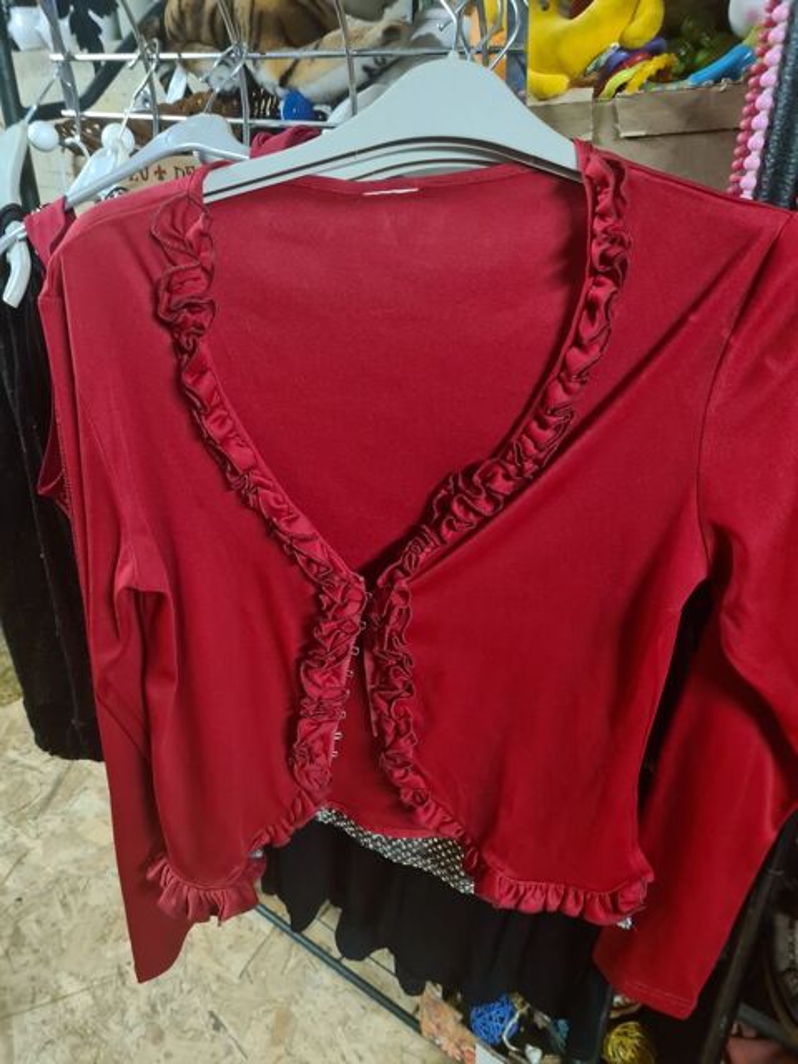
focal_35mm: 26
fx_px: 799
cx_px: 399
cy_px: 532
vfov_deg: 67.3
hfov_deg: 53.1
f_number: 1.8
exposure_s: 1/25
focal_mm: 5.4
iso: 640
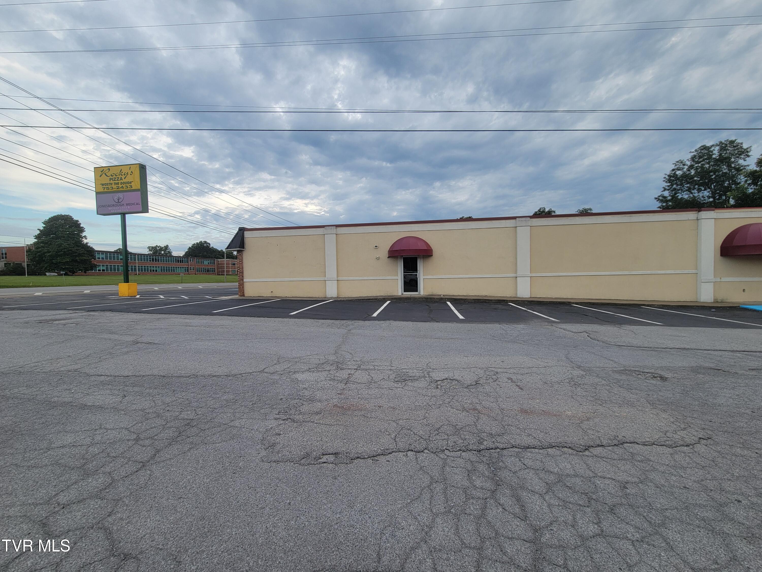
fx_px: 286
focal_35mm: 13
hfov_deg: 106.2
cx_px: 381
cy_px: 286
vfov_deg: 89.9
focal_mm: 2.2
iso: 50
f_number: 2.2
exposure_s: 1/158
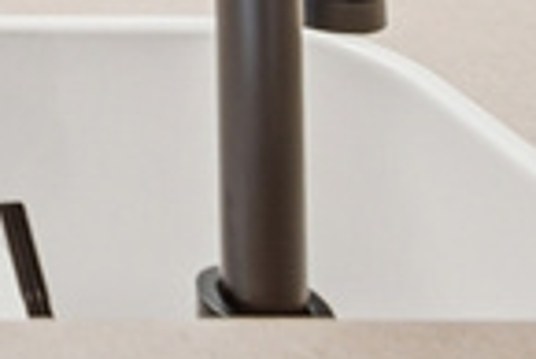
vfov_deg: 8.7
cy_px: -844
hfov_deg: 12.6
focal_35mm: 120
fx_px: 1788
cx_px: -806
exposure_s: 1/250
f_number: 9
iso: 250
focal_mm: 17
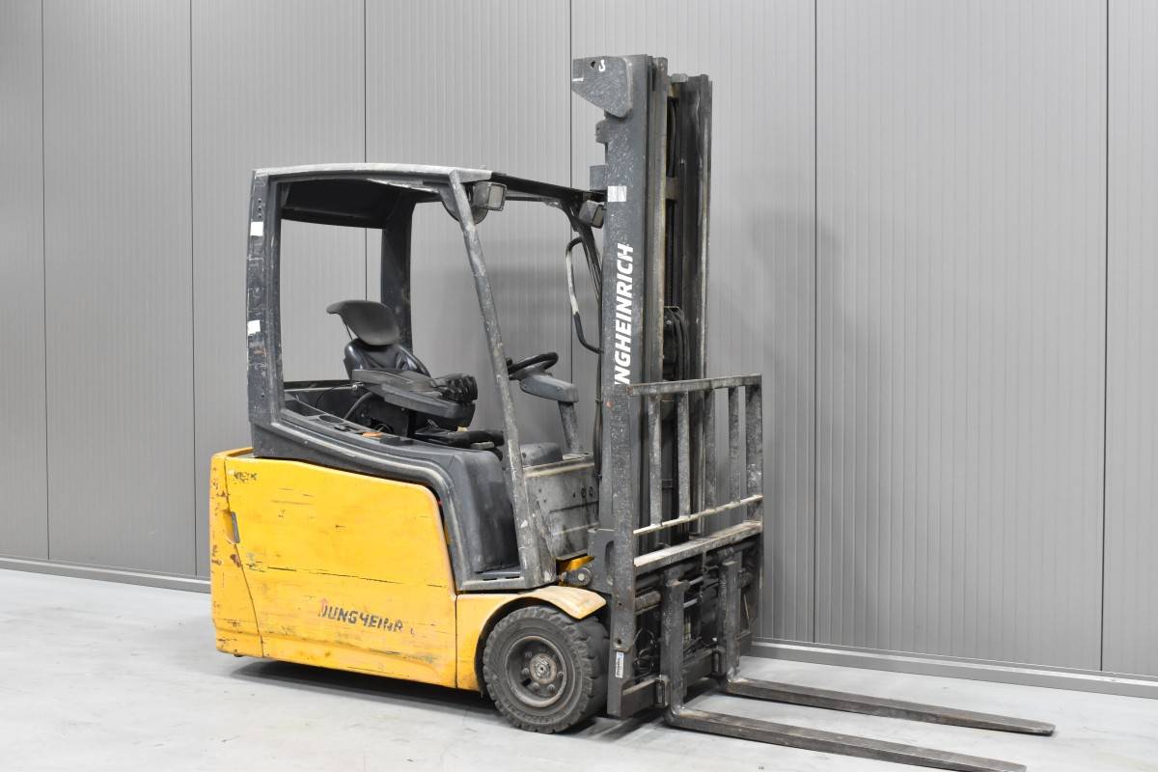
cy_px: 386
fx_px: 1351
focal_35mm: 42
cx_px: 579
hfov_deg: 46.4
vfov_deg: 31.9
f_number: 7.1
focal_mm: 28
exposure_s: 1/25
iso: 2000
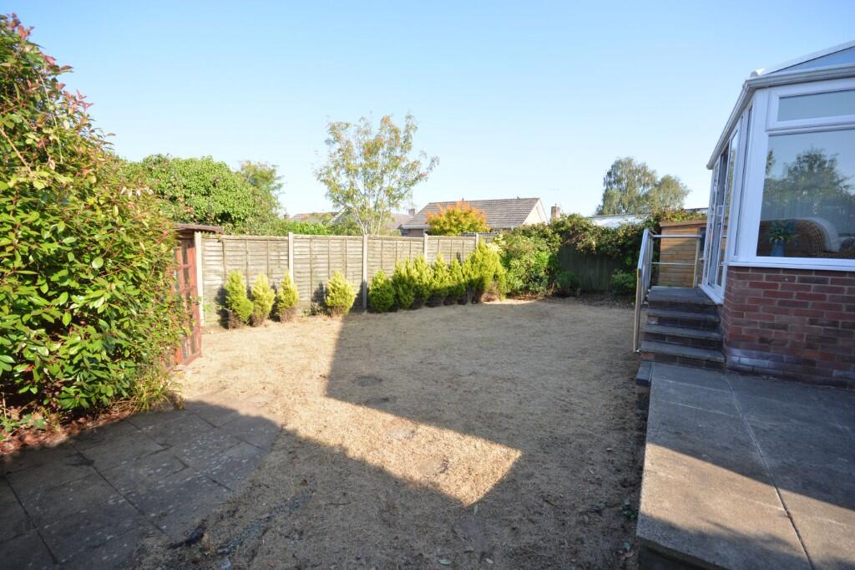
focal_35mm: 15
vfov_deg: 77.3
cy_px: 285
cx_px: 428
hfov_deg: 100.4
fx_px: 356
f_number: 8
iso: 400
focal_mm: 10
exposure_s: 1/320
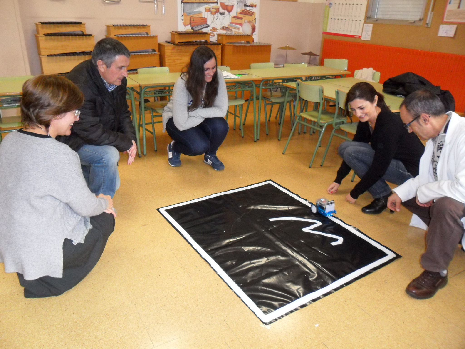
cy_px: 174
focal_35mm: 27
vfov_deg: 51.4
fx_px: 363
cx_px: 232
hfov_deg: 65.3
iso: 240
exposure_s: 1/45
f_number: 3.5
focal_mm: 4.9
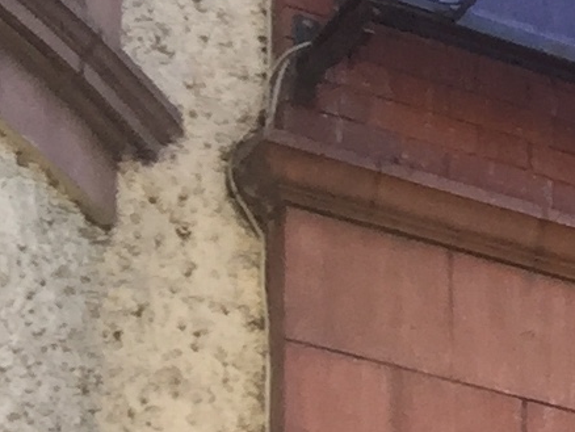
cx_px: 1930
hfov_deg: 7.6
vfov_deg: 6.3
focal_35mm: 216
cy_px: 1359
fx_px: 3590
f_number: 2.2
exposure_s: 1/50
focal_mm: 4.15
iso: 32
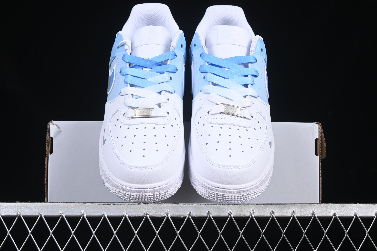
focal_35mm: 75
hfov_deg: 27.0
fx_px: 785
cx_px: 188
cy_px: 126
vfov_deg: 18.2
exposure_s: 1/80
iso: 160
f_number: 8
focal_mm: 50
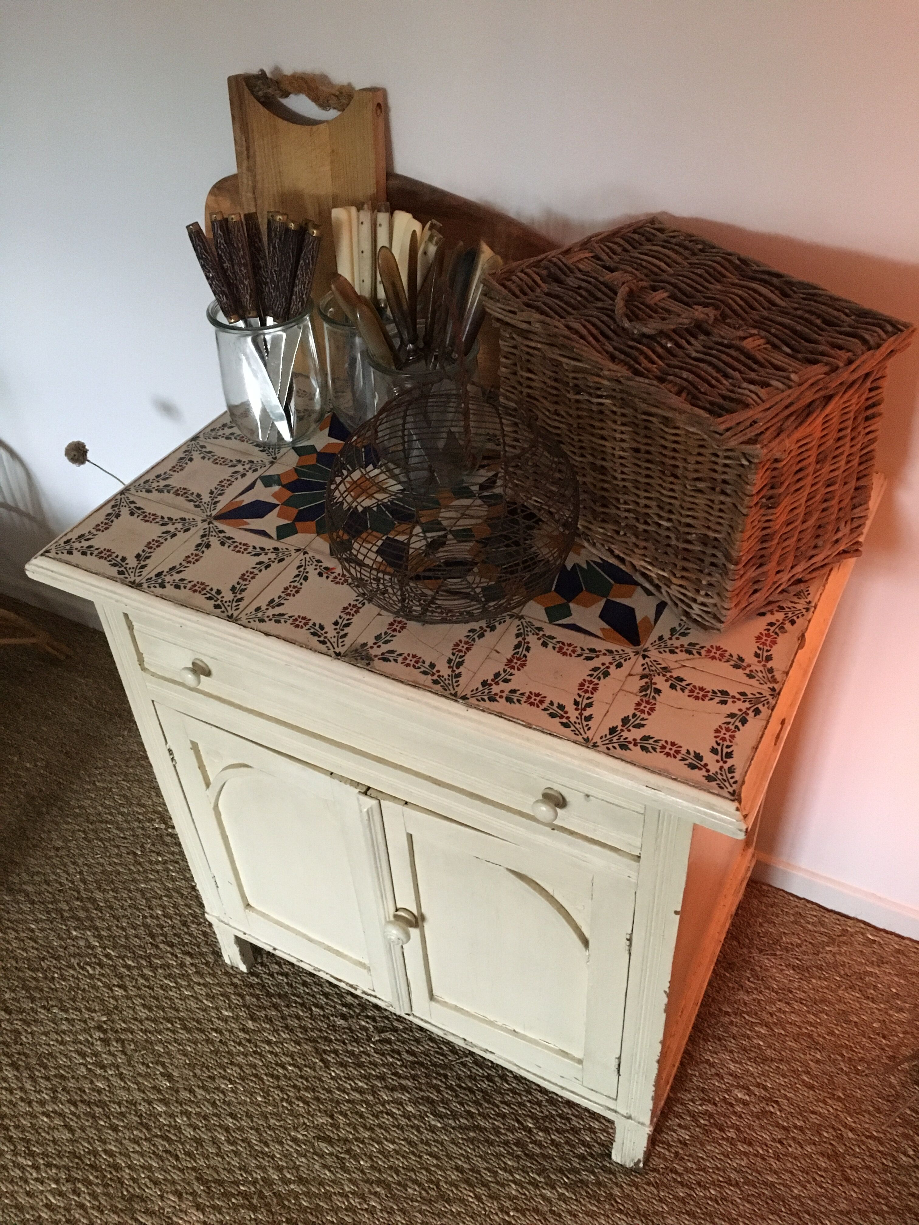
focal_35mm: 29
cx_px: 460
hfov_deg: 48.2
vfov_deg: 61.7
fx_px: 1027
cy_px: 612
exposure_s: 1/17
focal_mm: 4.15
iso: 320
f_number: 2.2
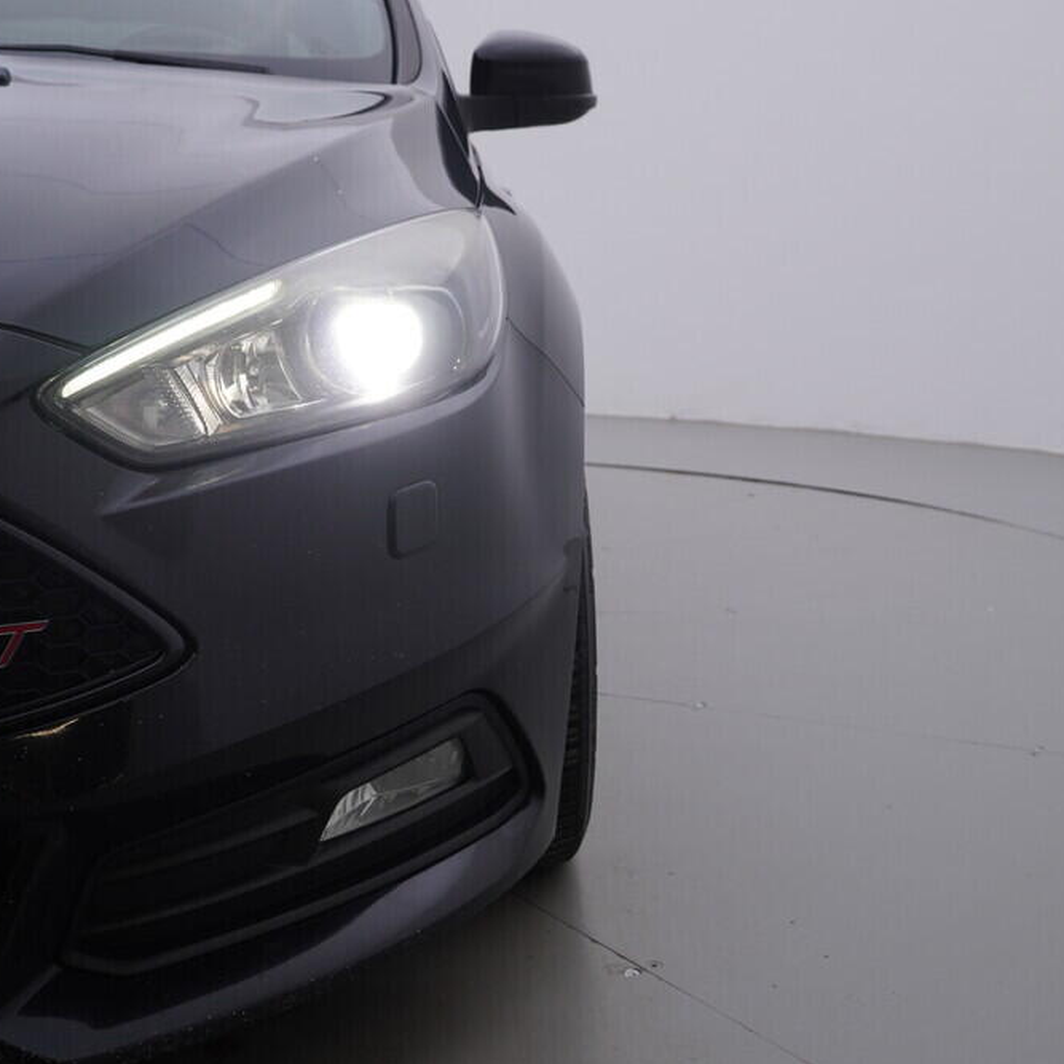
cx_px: 614
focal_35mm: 47
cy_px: 543
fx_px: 1634
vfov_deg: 36.1
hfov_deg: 36.0
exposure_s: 1/100
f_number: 4.5
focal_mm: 24
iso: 125
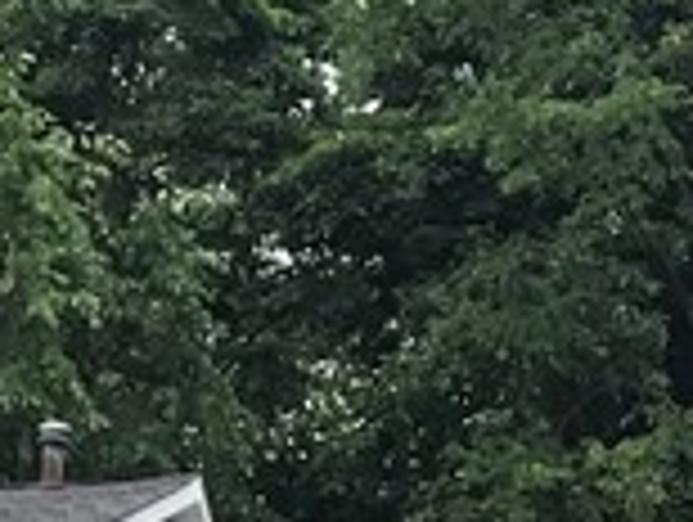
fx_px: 3729
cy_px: 1431
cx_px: -45
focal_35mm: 186
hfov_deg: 10.5
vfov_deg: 7.3
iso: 20
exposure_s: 1/613
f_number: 1.8
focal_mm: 3.99
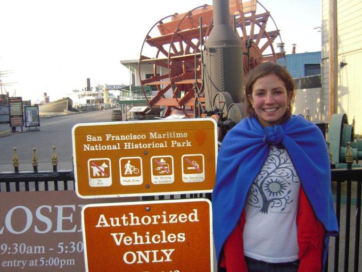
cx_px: 181
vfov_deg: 41.8
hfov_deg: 54.0
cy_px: 136
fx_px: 356
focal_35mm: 34
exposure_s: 1/250
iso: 100
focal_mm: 6
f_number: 2.9
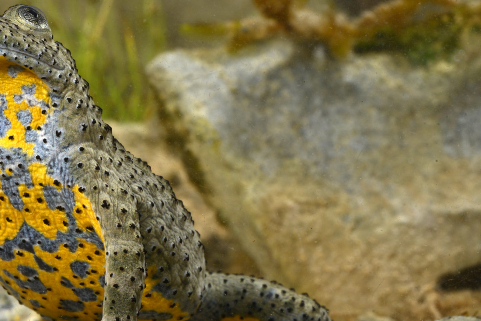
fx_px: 1497
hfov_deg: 18.1
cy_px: 224
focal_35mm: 112
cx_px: 113
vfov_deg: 12.2
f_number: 29
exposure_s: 1/80
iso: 200
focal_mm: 60
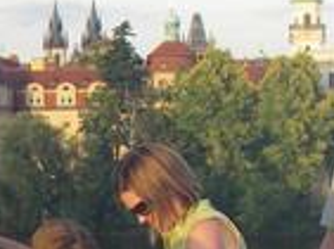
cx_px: -97
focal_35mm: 173
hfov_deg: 11.2
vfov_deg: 8.5
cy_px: 270
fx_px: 1665
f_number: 3.3
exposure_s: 1/125
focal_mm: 6.3
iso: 64
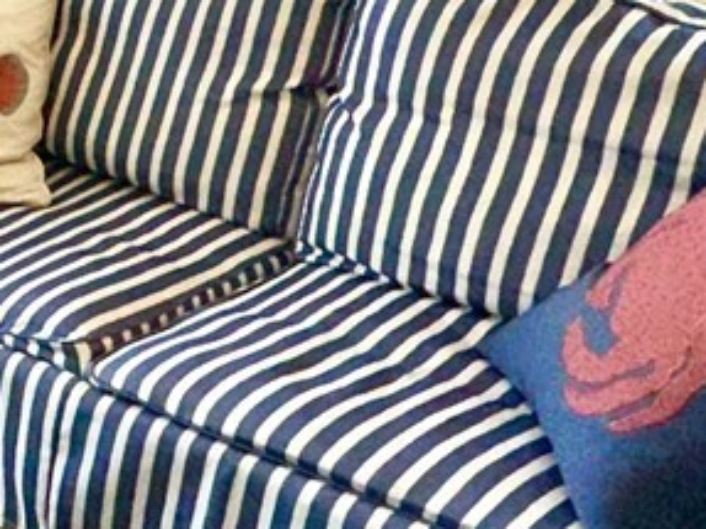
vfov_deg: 18.9
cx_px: -354
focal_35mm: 78
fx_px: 1590
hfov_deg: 21.1
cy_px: 214
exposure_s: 1/155
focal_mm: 2.22
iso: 32
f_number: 2.2
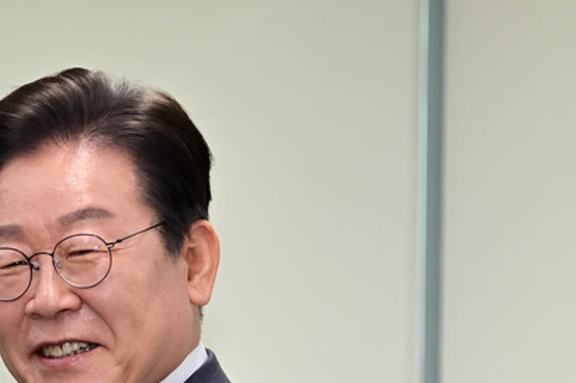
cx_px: -184
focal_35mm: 417
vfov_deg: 3.3
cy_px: 402
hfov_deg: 4.9
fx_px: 6669
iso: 1250
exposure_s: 1/250
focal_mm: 122
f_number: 5
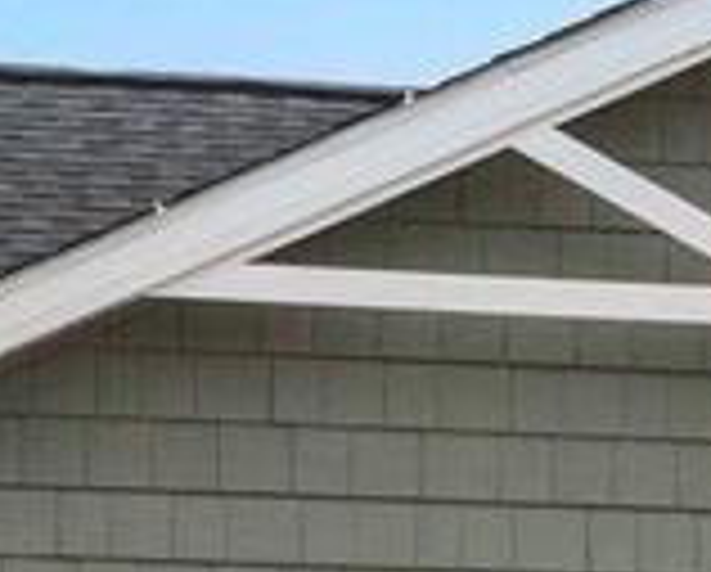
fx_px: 6114
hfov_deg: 6.4
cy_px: 1022
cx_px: 1642
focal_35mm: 290
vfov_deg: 5.3
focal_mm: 34
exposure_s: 1/500
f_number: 11
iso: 1000
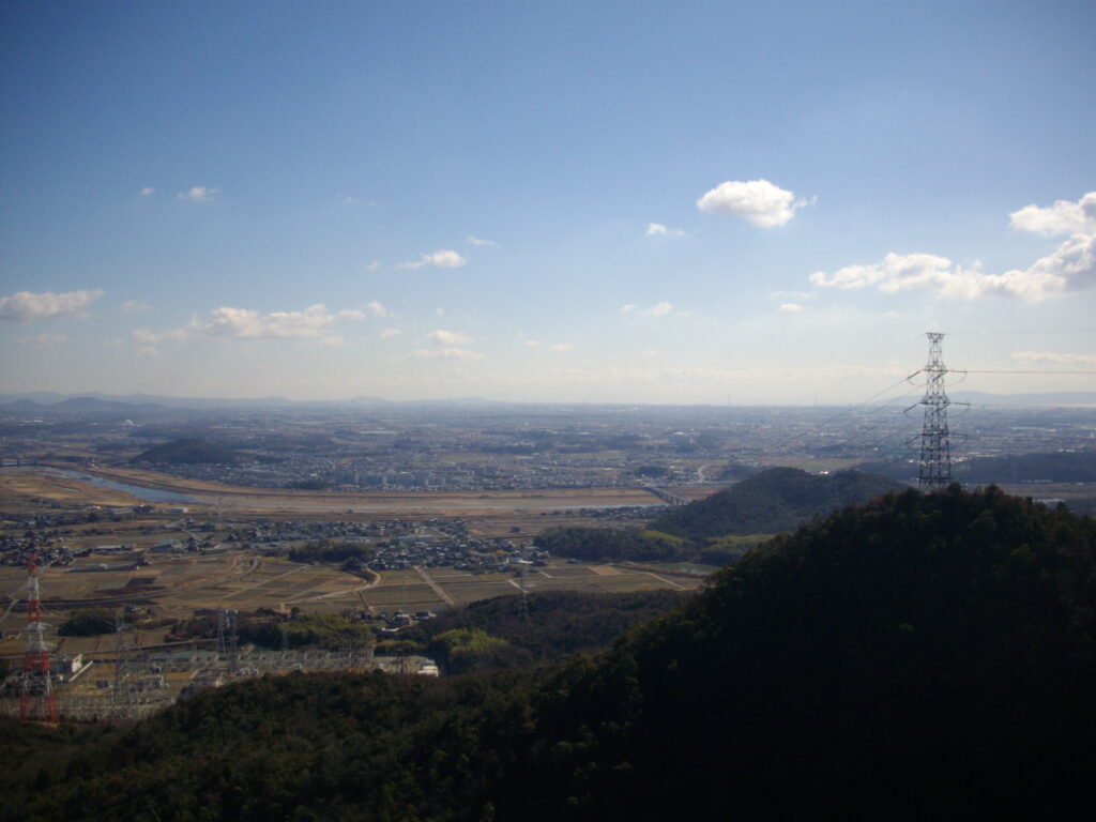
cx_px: 548
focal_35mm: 37
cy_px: 411
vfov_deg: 38.7
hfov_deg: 50.1
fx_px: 1171
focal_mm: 6.2
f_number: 5.6
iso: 100
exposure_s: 1/800
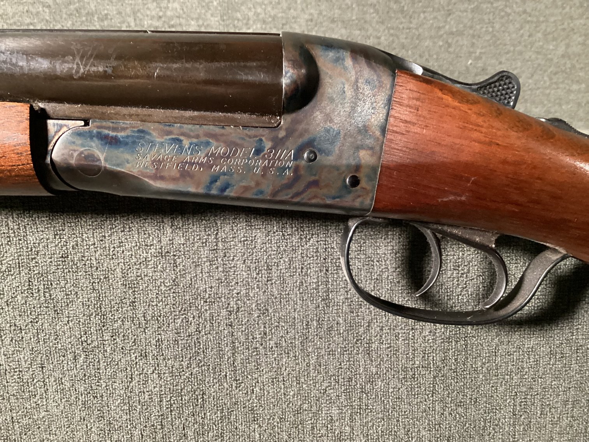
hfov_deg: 58.3
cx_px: 294
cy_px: 221
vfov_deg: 45.4
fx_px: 528
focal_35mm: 31
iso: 800
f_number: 2.4
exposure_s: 1/30
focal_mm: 3.3
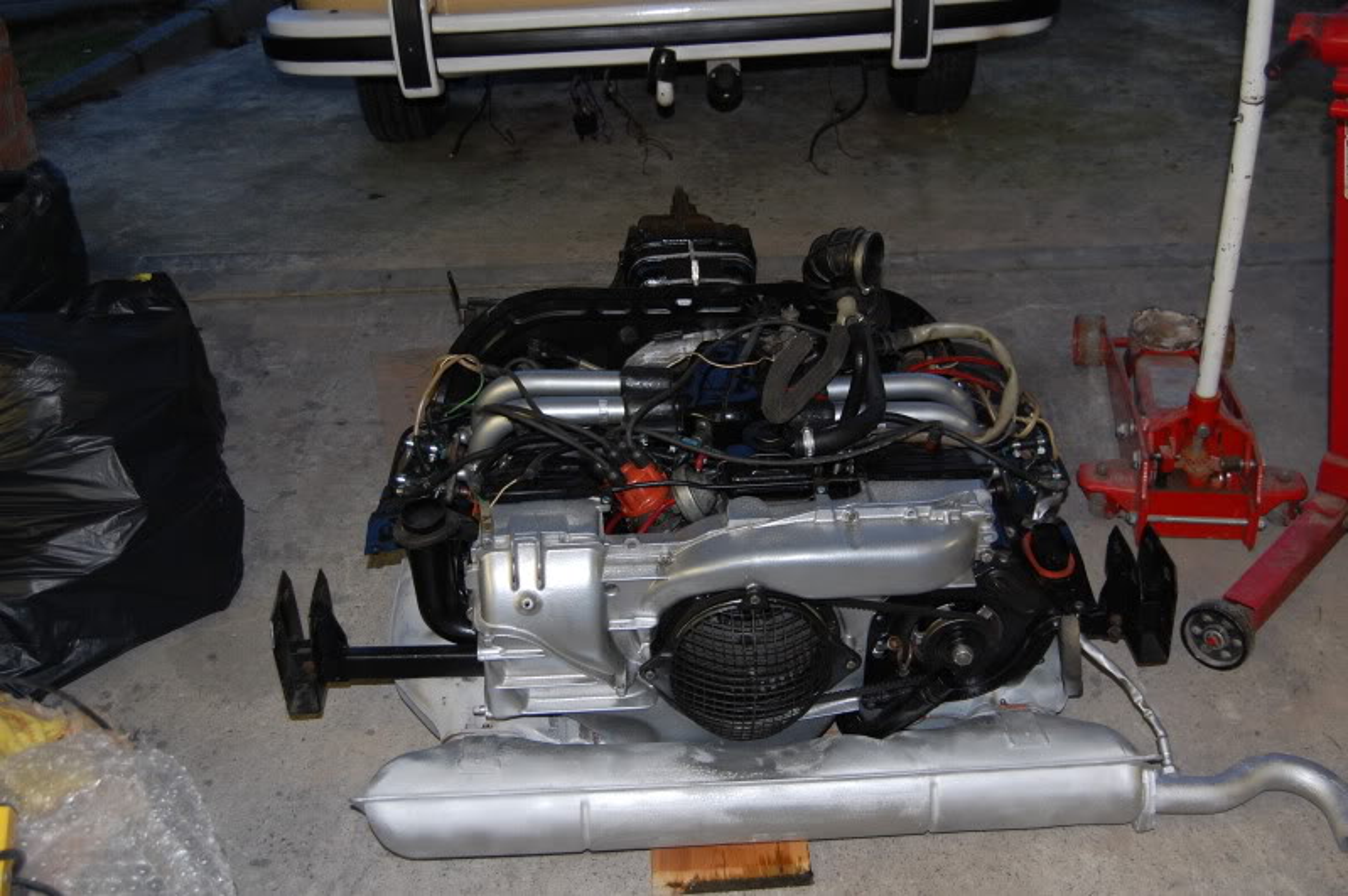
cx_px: 674
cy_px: 448
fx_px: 1571
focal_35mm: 42
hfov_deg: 46.4
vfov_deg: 31.8
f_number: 4.2
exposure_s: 1/60
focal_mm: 28
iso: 400
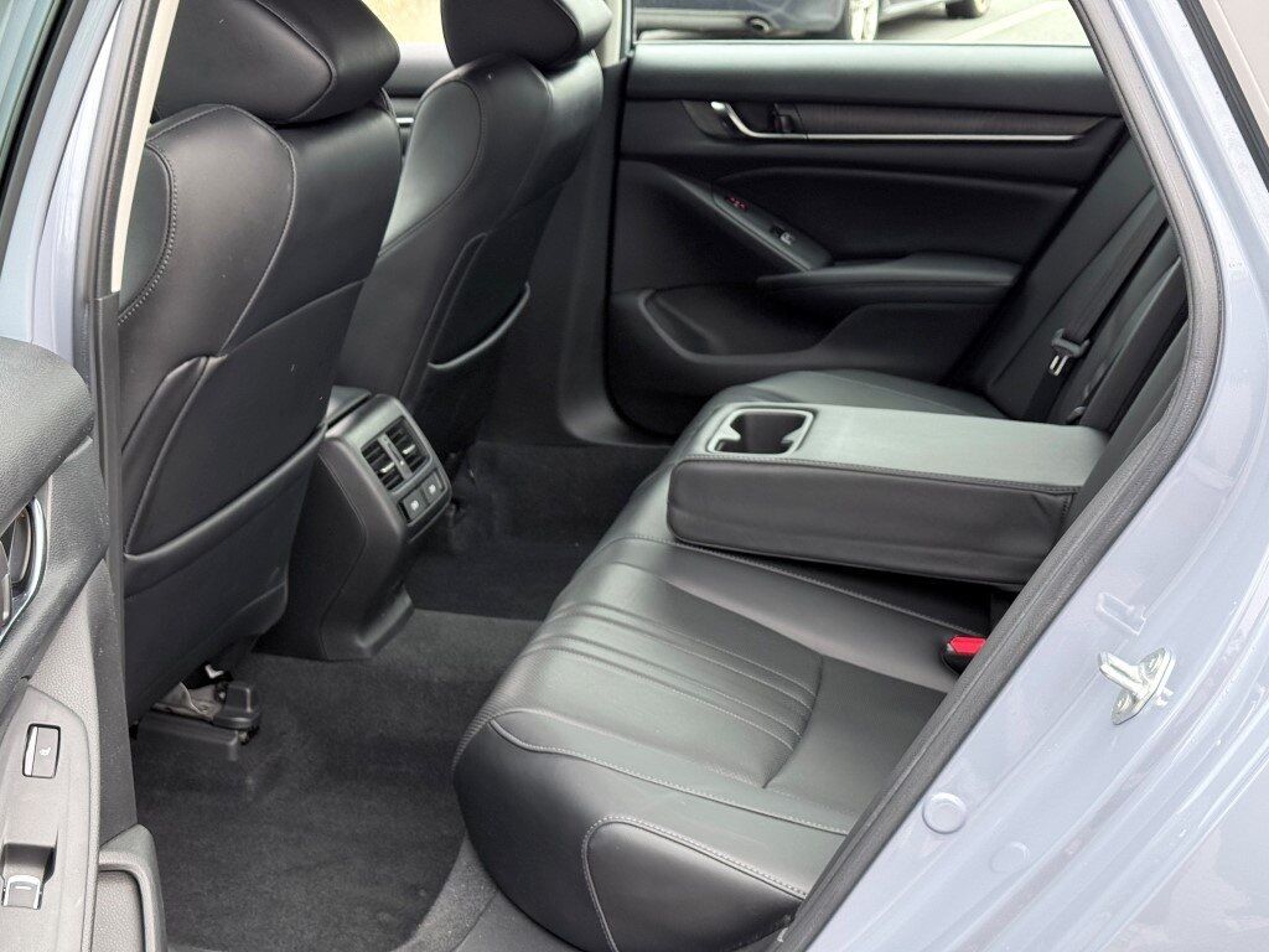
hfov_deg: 39.7
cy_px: 476
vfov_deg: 30.3
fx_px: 1760
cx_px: 634
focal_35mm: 48
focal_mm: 6.76
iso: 125
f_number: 1.78
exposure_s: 1/229
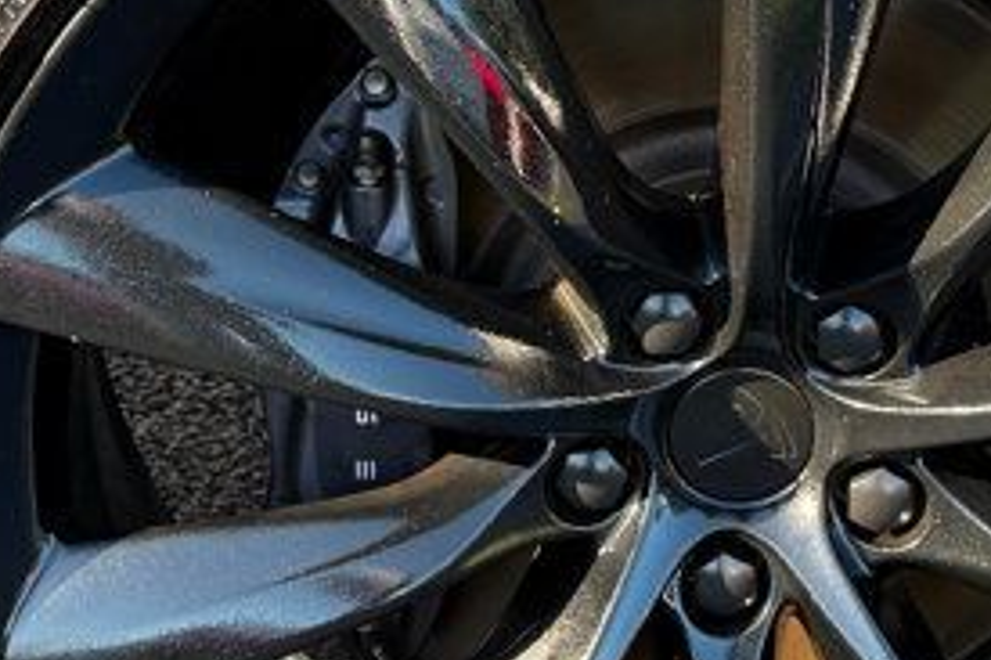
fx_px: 2558
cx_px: 674
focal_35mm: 93
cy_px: 162
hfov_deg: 21.8
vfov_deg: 14.6
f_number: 1.78
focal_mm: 6.76
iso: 100
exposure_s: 1/284
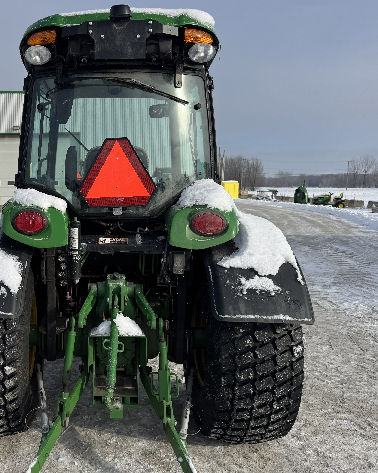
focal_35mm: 34
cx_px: 84
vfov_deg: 52.8
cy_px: 234
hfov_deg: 41.7
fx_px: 476
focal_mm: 6.76
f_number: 1.78
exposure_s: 1/6410
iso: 80
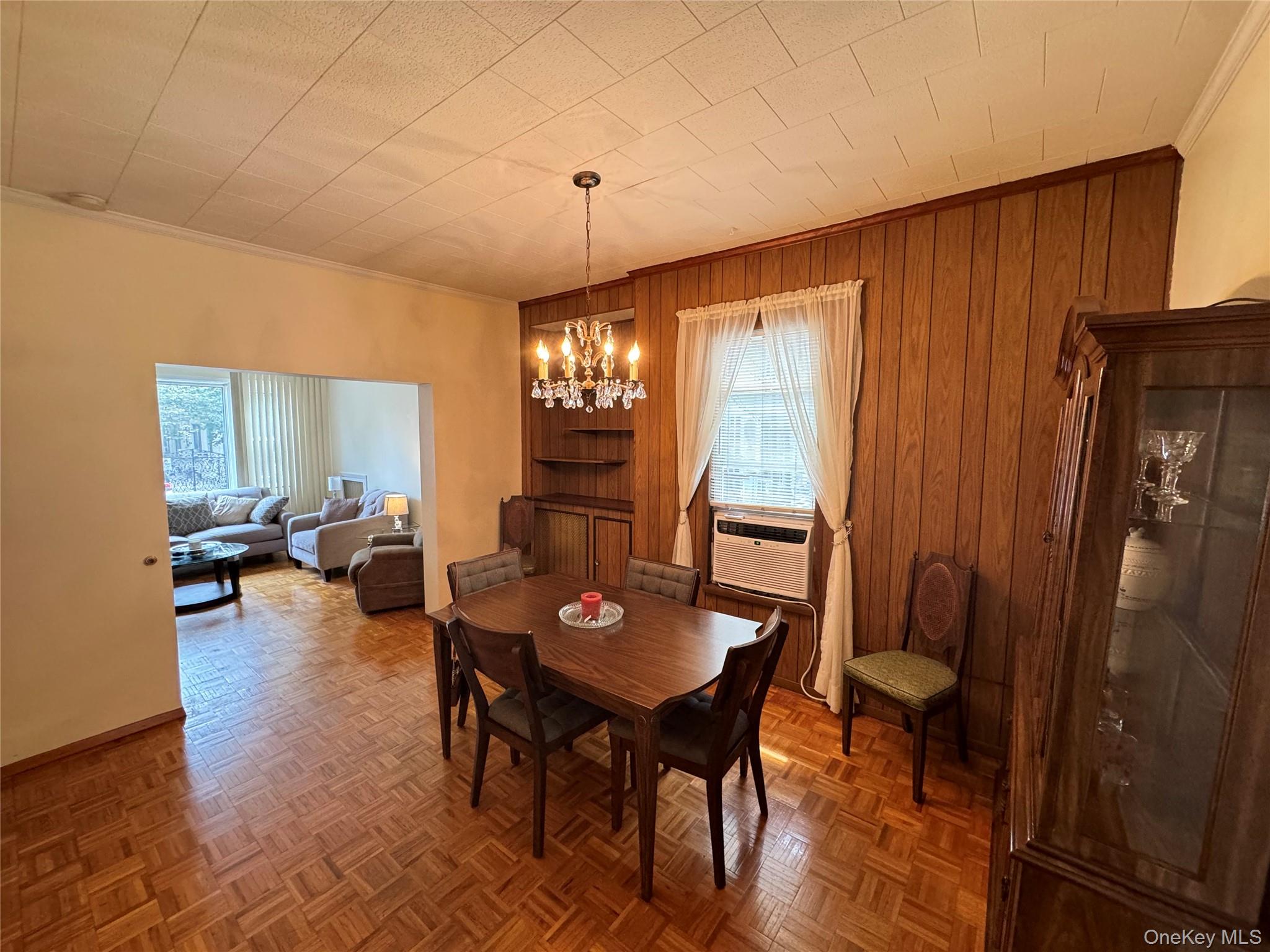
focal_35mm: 14
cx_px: 635
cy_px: 476
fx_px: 514
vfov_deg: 85.7
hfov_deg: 102.1
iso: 320
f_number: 2.2
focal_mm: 2.22
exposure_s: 1/60
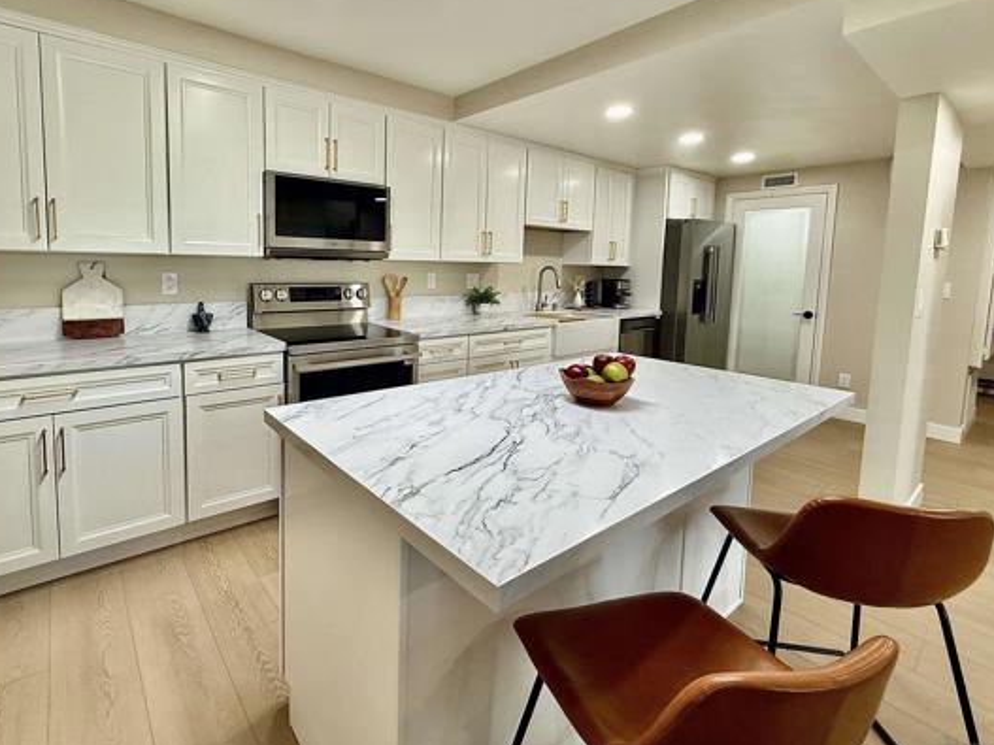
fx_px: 488
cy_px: 304
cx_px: 428
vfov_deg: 74.0
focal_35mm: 17
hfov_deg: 90.5
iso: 160
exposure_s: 1/120
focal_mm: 2.22
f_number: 2.2
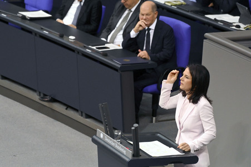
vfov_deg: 5.5
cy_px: 84
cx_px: 126
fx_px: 1742
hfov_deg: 8.2
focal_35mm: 250
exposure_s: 1/400
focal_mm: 250
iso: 8000
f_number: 5.6
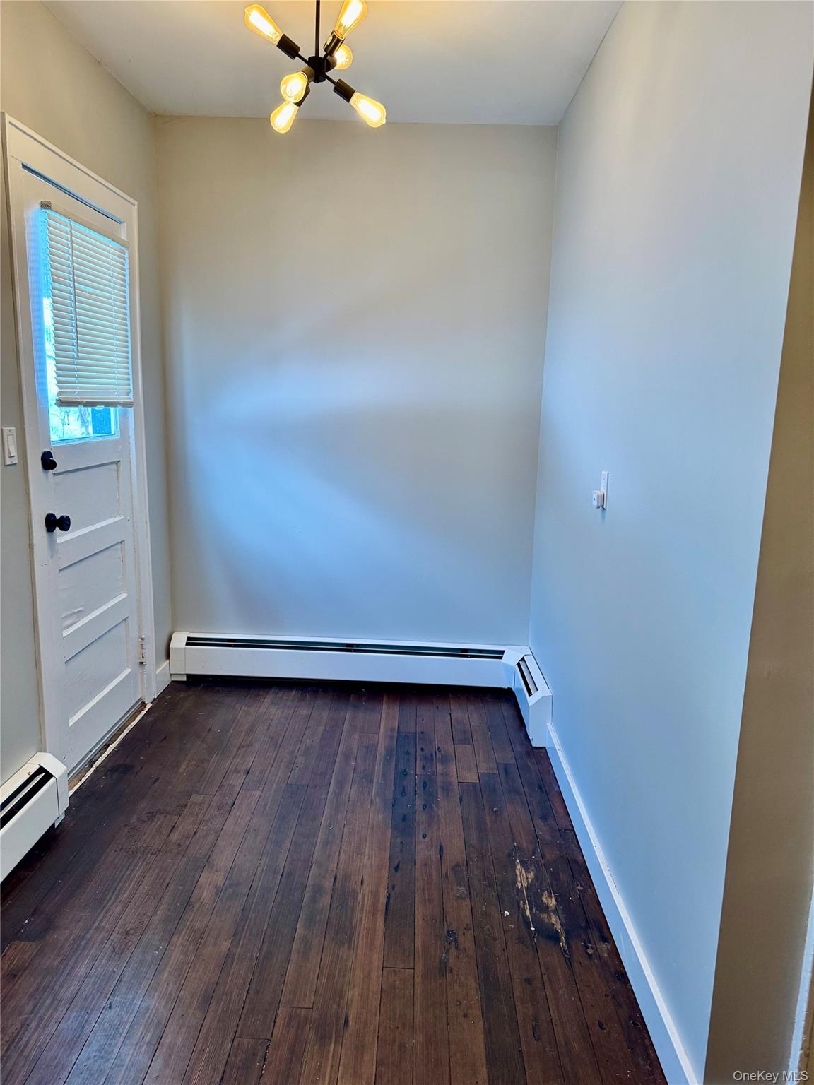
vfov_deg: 71.6
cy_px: 542
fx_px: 752
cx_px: 407
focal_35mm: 24
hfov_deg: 56.8
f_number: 1.78
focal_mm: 6.76
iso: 160
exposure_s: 1/120
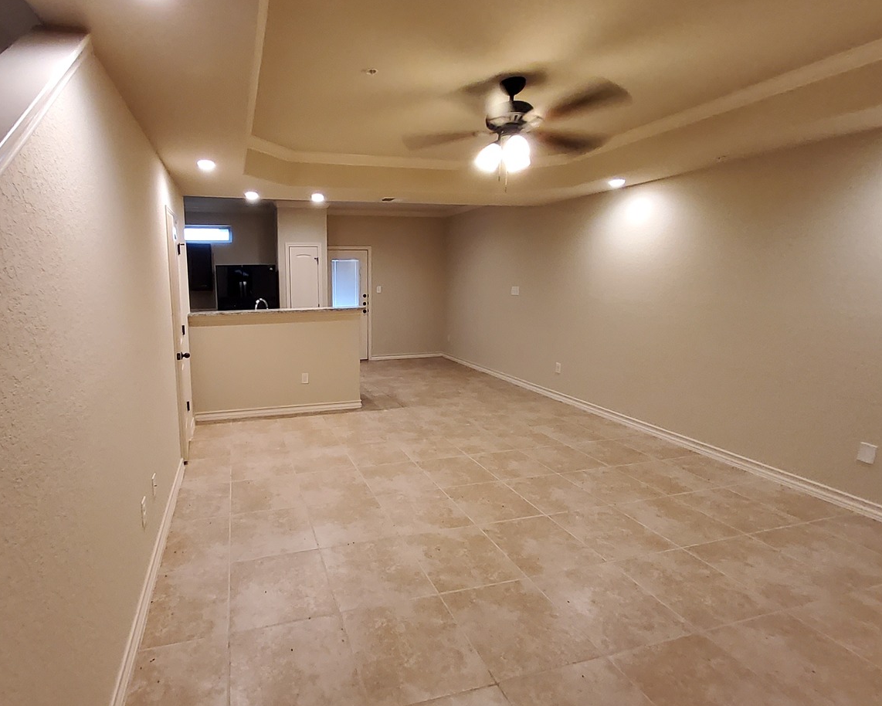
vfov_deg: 80.4
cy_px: 340
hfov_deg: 91.9
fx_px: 418
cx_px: 354
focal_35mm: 16
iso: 250
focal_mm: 1.13
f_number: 2.2
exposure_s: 1/40
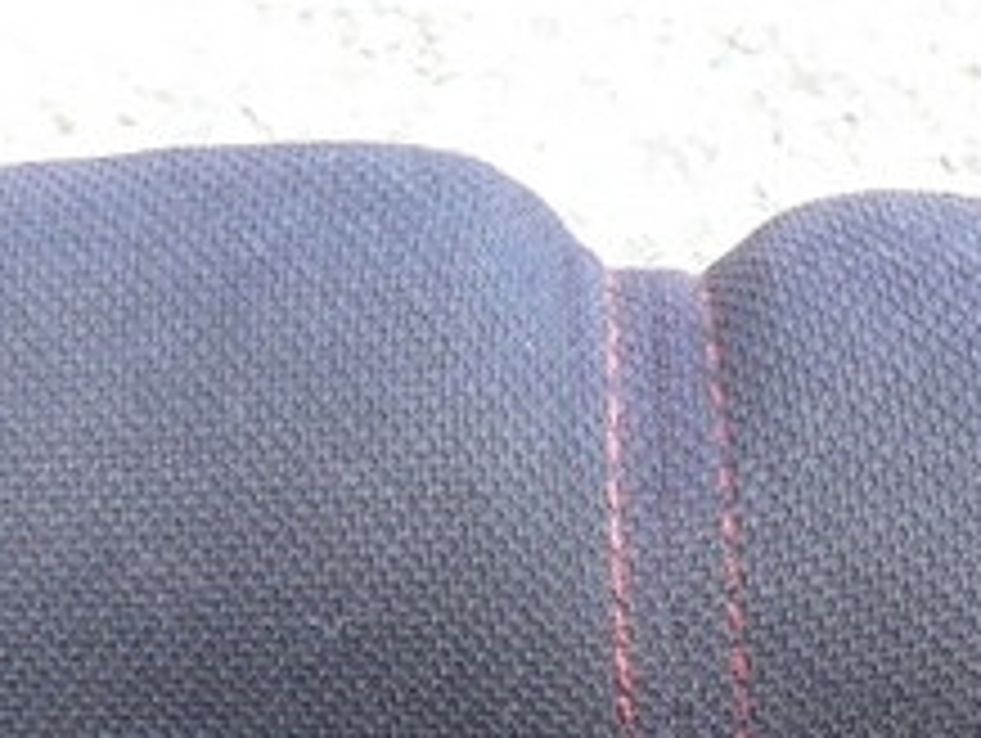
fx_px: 2809
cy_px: 598
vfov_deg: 14.9
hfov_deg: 19.7
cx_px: 310
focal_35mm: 99
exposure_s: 1/25
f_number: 2.8
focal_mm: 6
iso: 200
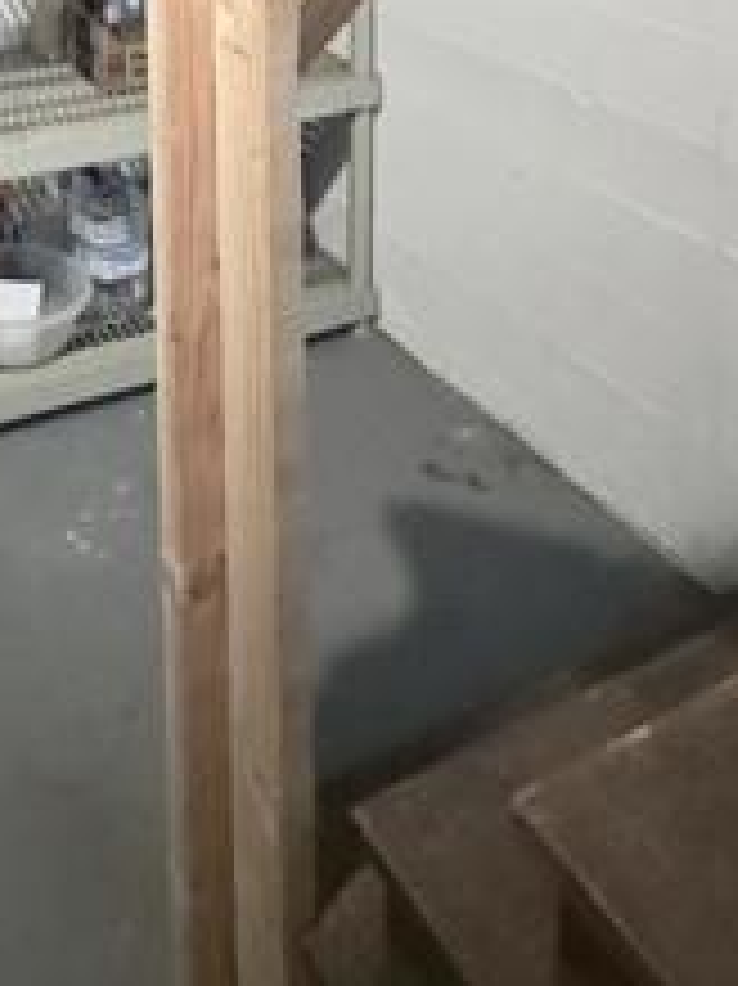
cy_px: -306
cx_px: 32
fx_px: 1167
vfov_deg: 33.2
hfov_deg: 32.7
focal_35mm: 41
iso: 1600
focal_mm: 2.22
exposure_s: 1/40
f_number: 2.2
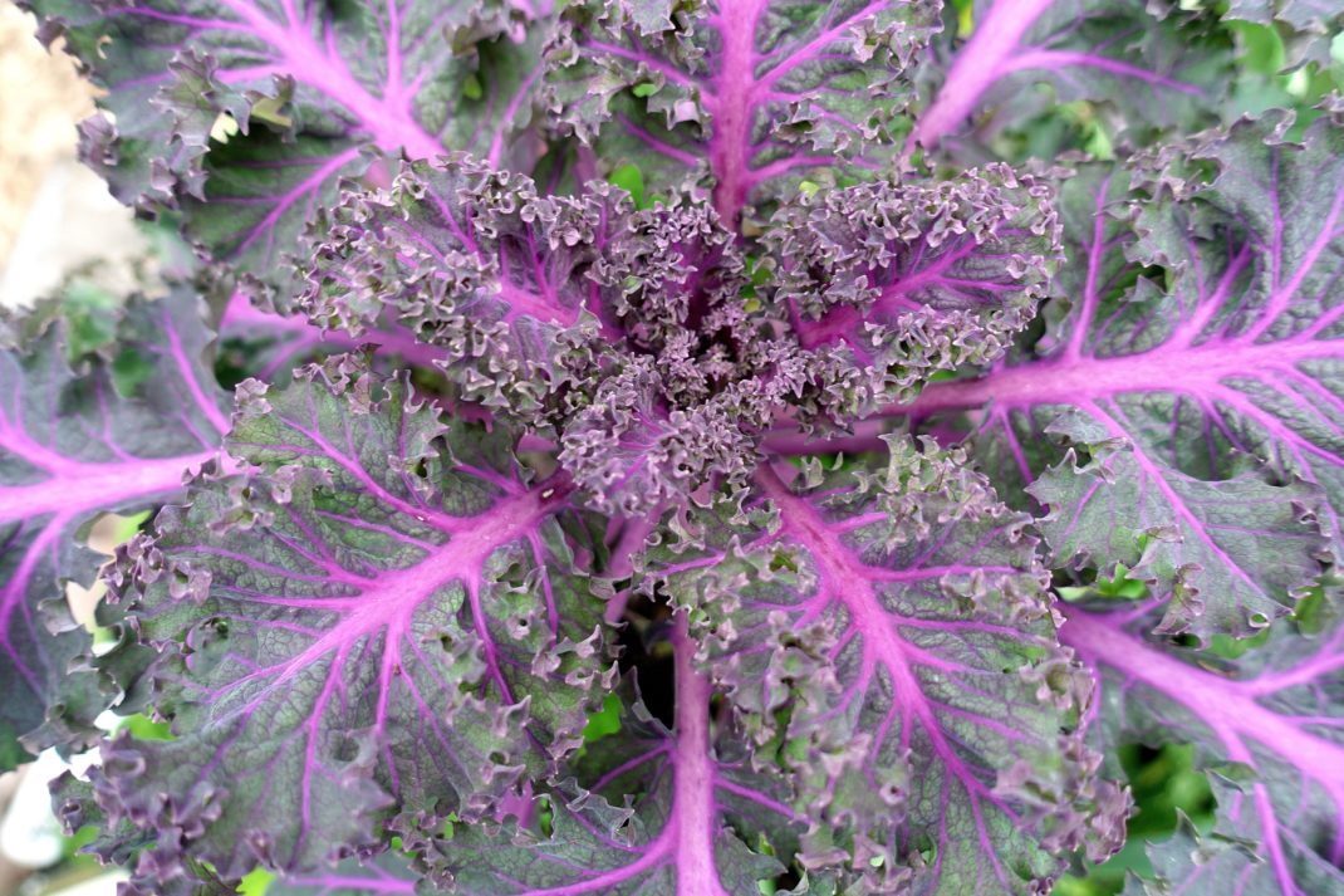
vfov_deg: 53.1
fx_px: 896
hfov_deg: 73.8
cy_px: 448
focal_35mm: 24
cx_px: 672
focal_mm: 8.8
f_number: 2.5
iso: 125
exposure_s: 1/30
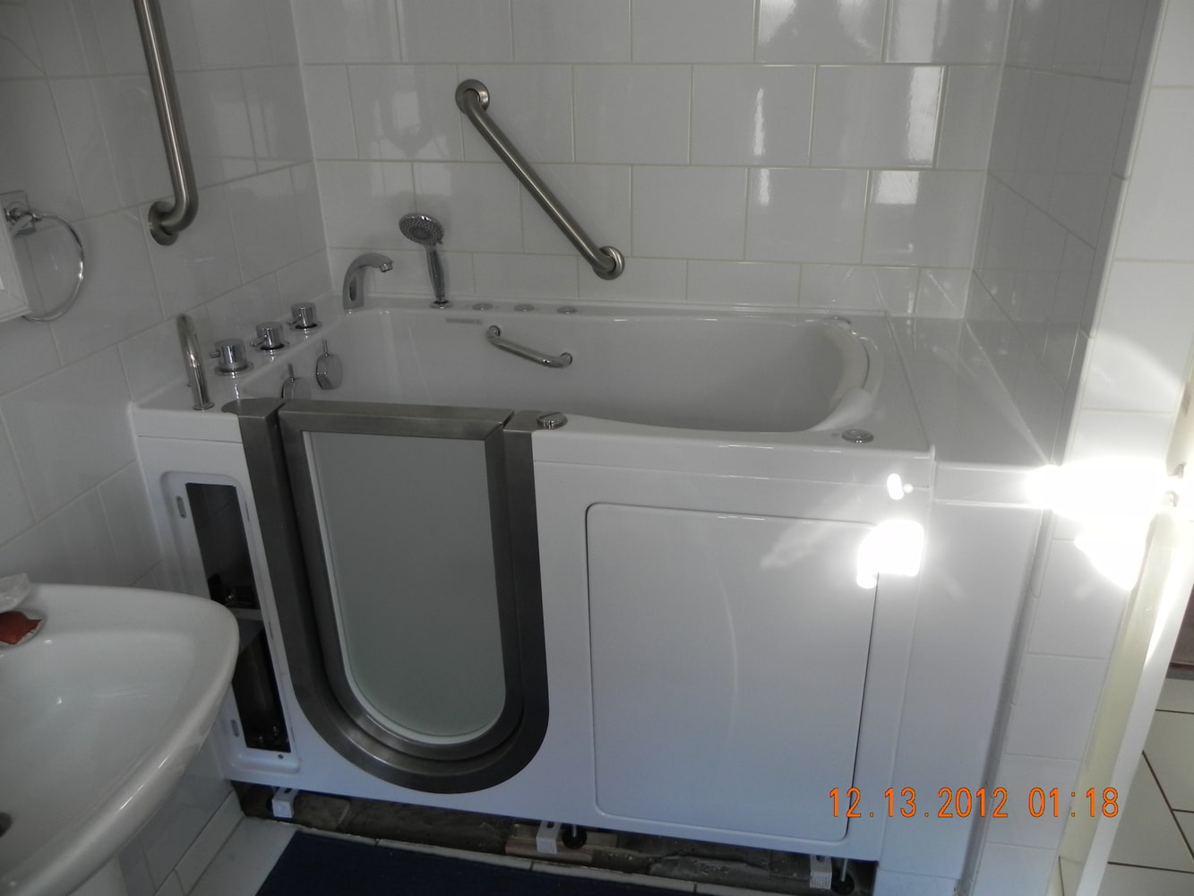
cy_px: 448
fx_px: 897
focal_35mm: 26
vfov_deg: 53.1
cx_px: 597
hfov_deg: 67.3
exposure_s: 1/52.4
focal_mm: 4.6
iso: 160
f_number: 2.8
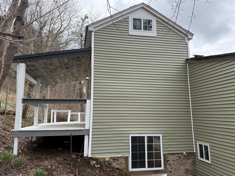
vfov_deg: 54.9
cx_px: 116
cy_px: 85
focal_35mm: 25
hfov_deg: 69.4
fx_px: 170
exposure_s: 1/1770
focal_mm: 6.76
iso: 100
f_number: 1.78
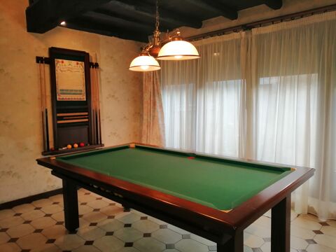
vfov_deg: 53.1
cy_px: 126
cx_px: 168
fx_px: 252
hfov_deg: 67.3
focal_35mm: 26
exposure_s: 1/33.3
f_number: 1.8
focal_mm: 3.62
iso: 100
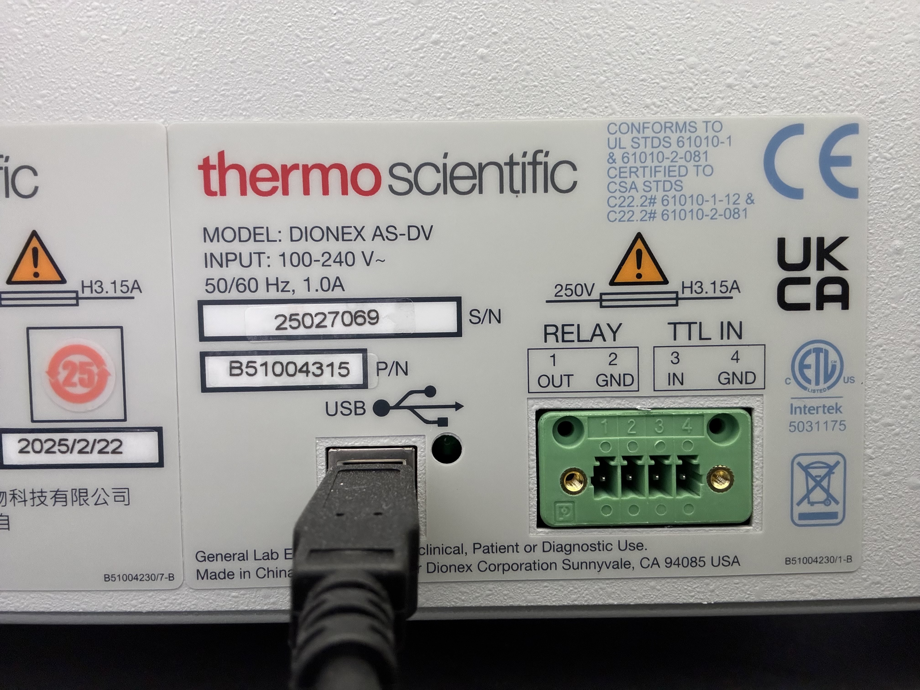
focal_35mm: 23
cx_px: 460
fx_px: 611
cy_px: 345
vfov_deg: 58.9
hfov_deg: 73.9
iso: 320
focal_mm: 2.69
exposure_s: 1/50
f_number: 1.9
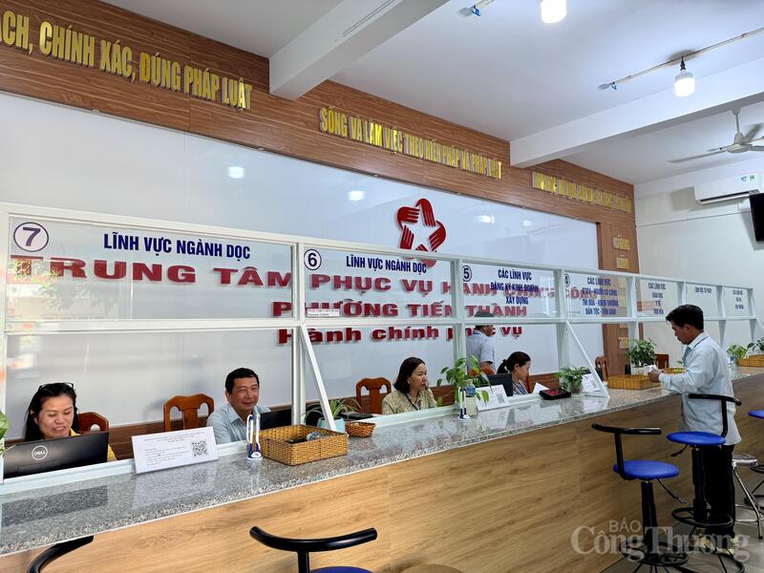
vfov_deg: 56.8
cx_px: 382
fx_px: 530
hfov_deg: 71.6
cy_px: 286
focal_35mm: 24
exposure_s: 1/100
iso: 80
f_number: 1.78
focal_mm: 6.76
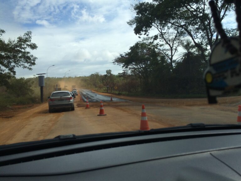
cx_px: 120
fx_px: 202
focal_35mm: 29
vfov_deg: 48.2
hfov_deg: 61.7
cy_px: 90
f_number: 2.2
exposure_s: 1/2564
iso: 32
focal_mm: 4.15
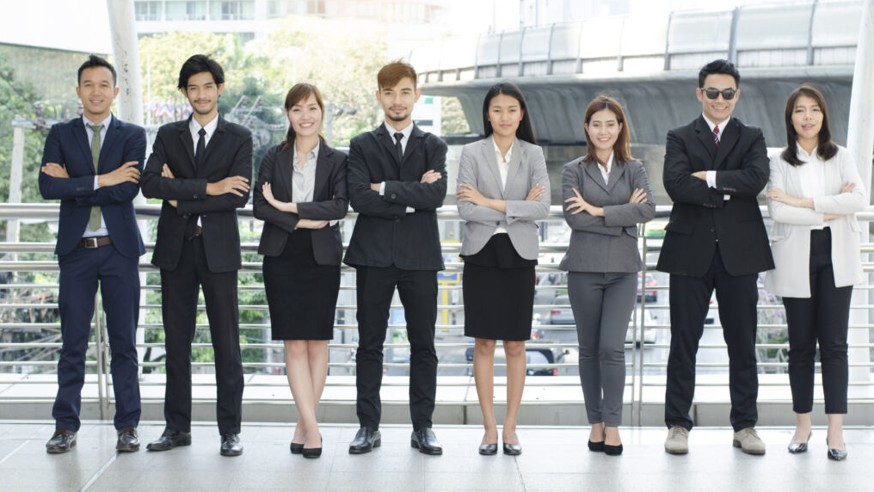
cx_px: 440
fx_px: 1831
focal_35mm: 79
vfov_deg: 15.3
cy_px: 240
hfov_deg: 26.8
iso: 200
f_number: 4.5
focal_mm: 50
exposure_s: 1/100
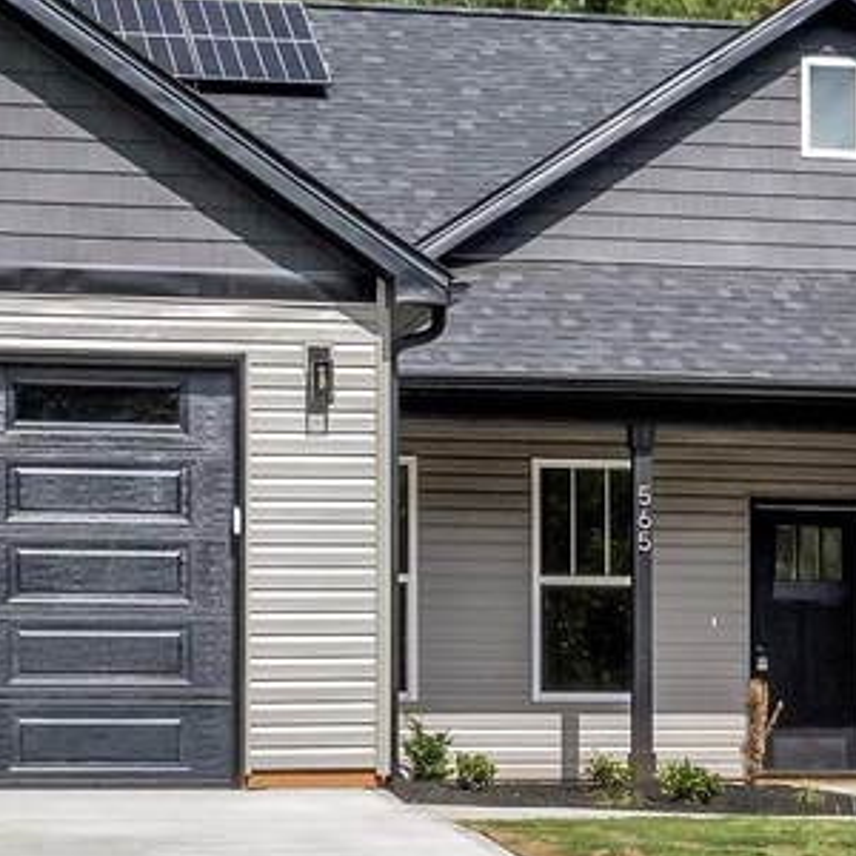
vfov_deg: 29.6
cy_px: 417
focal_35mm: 58
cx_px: 362
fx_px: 1623
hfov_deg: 29.5
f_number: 7.1
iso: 320
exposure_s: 1/1600
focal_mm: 16
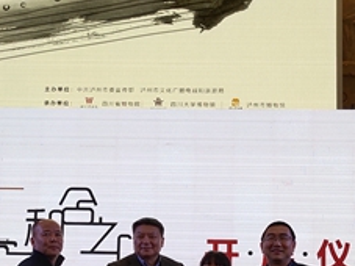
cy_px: 271
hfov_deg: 30.3
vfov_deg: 22.0
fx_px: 656
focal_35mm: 64
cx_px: 166
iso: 50
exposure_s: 1/119
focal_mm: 4.27
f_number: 1.8
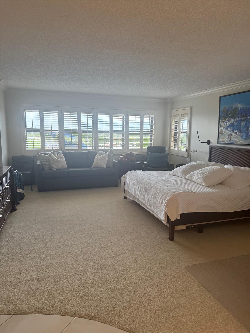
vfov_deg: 71.6
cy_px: 166
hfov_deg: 56.8
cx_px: 125
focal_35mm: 24
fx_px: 231
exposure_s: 1/134
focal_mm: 6.76
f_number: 1.78
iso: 100
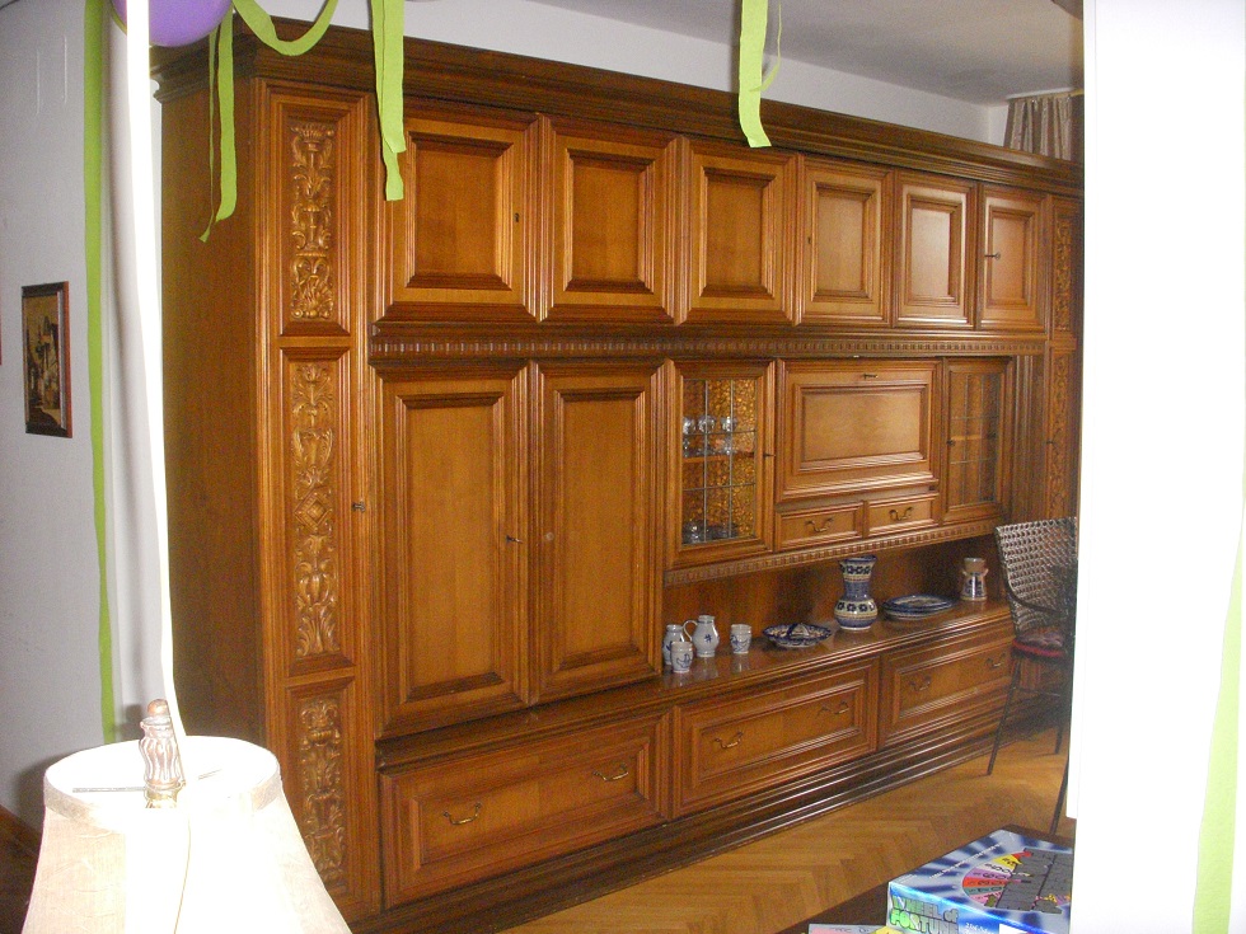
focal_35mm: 38
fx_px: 1368
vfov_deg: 37.7
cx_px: 623
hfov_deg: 49.0
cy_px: 467
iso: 800
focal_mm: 6.3
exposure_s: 1/250
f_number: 3.3
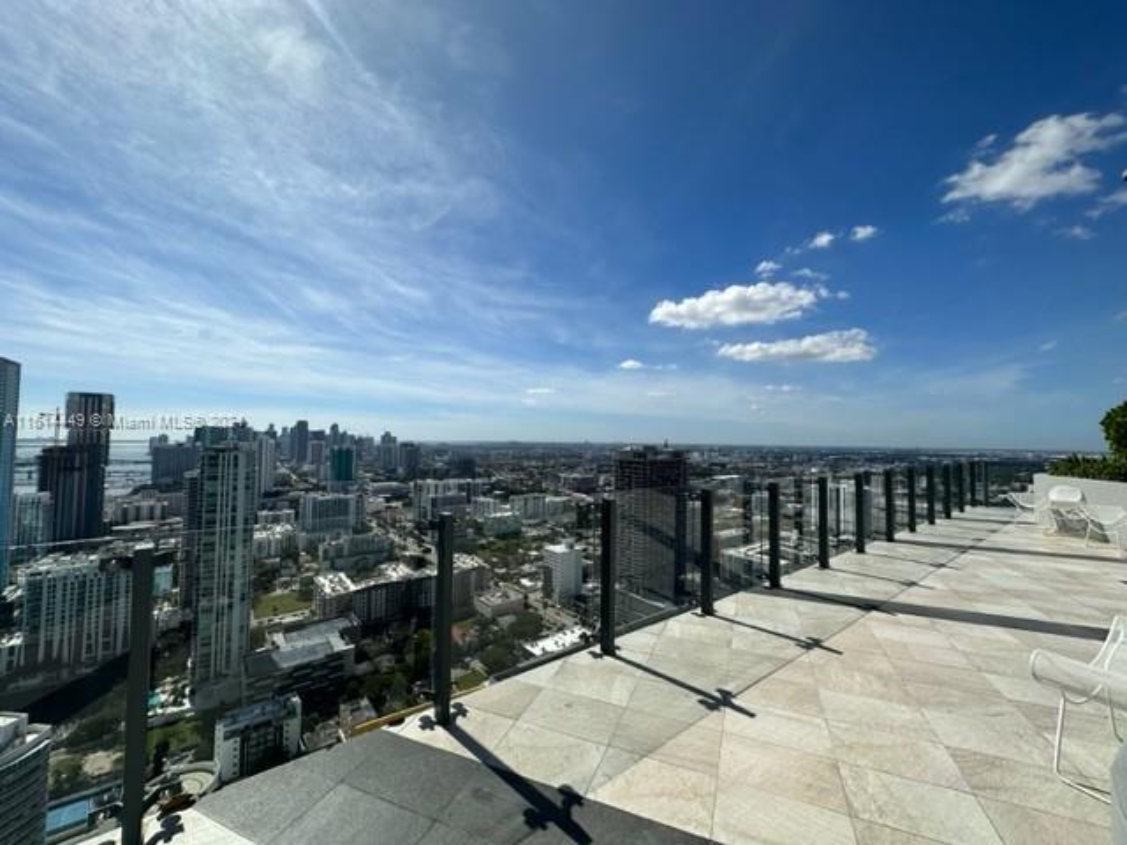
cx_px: 564
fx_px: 456
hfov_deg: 102.1
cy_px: 422
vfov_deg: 85.7
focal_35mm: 14
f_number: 2.2
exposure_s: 1/4292
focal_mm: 2.22
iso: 50
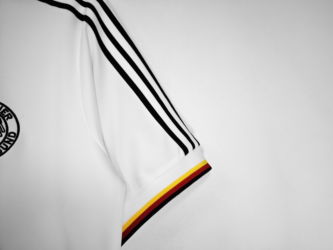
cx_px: 166
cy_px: 125
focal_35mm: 23
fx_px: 221
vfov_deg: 58.9
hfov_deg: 73.9
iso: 91
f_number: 1.75
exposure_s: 1/120
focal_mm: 8.67
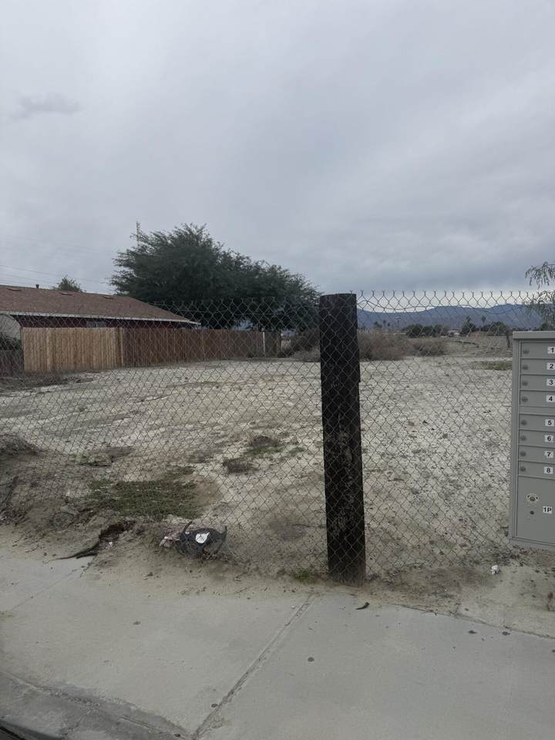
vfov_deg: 71.6
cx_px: 278
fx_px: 513
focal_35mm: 24
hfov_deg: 56.8
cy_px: 370
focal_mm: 6.76
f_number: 1.78
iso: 80
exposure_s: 1/4975
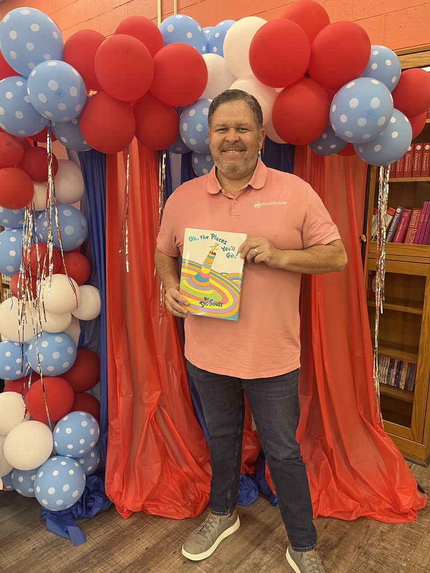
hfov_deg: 53.1
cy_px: 286
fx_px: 431
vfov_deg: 67.3
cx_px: 215
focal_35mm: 26
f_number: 1.6
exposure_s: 1/60
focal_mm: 5.1
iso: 80
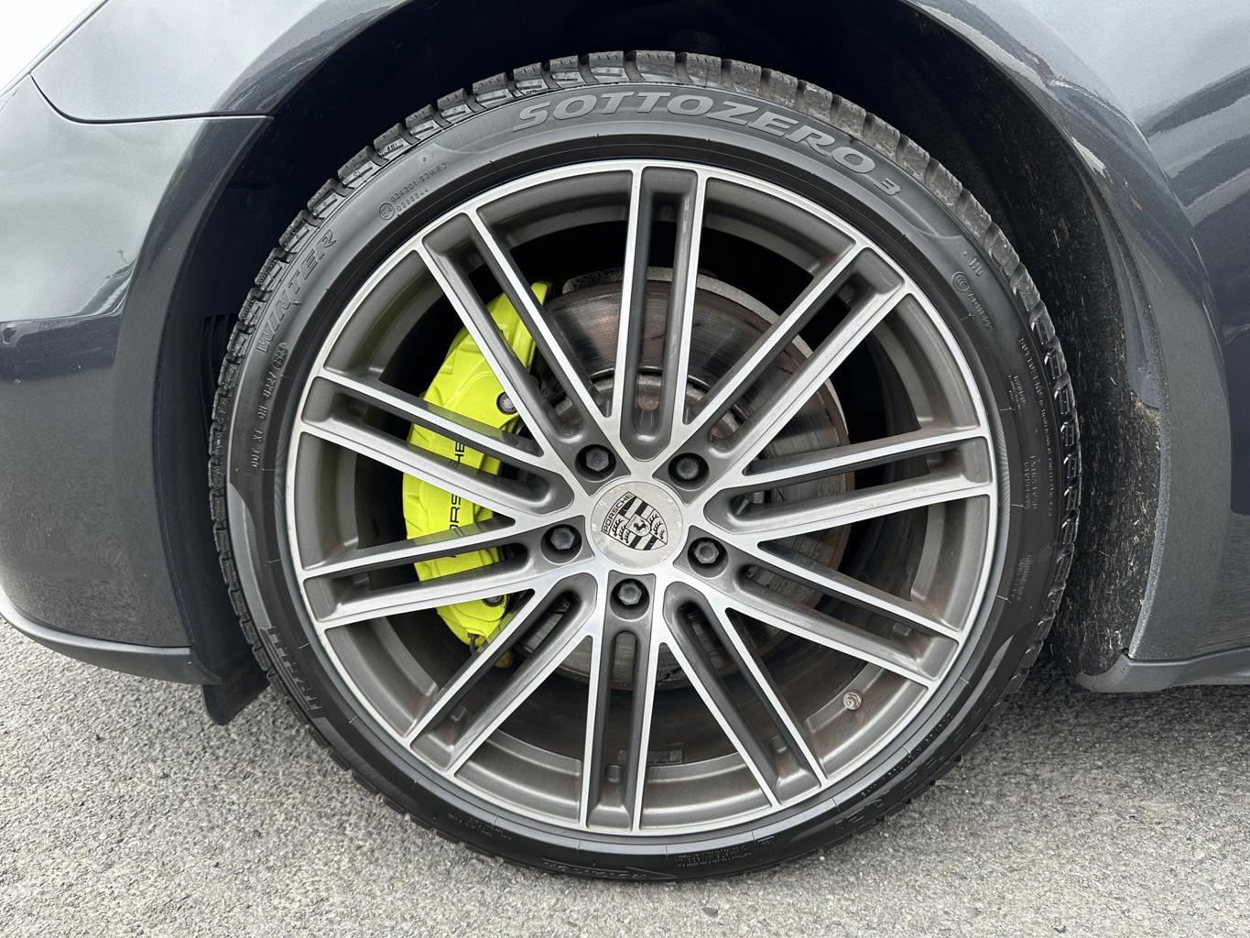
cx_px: 625
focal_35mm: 24
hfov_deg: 71.6
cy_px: 469
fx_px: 867
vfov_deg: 56.8
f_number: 1.78
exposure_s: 1/196
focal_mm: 6.86
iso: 64
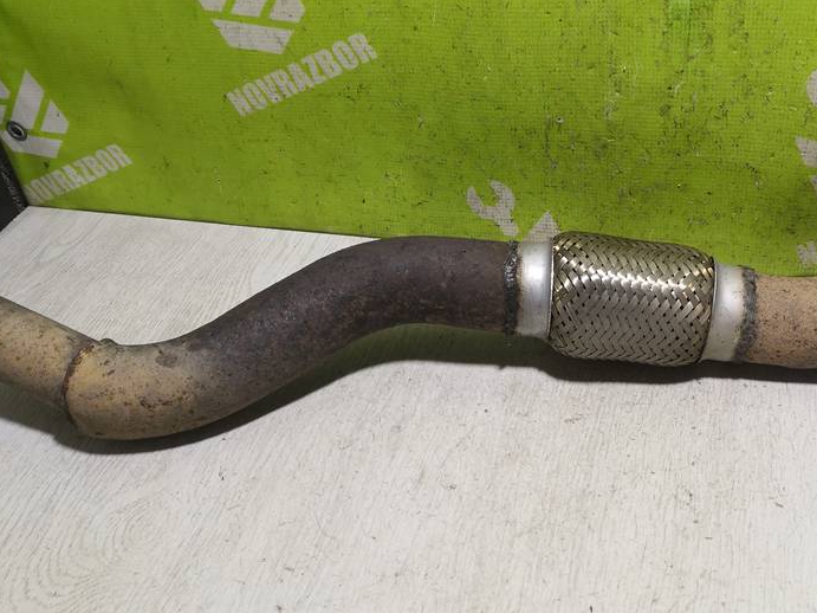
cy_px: 187
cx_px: 466
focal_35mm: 40
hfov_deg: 46.7
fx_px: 944
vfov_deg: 35.5
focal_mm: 3.95
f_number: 1.8
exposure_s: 1/50
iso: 50
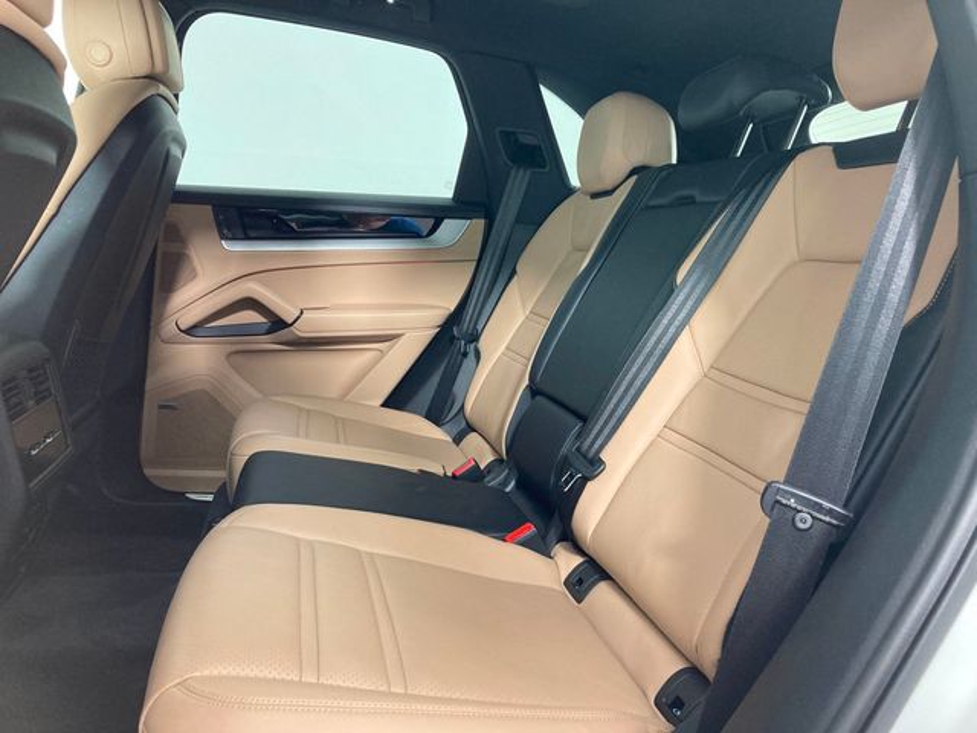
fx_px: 790
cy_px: 366
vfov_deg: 49.7
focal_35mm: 28
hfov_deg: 63.4
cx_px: 488
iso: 100
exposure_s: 1/60
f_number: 1.8
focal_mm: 3.99
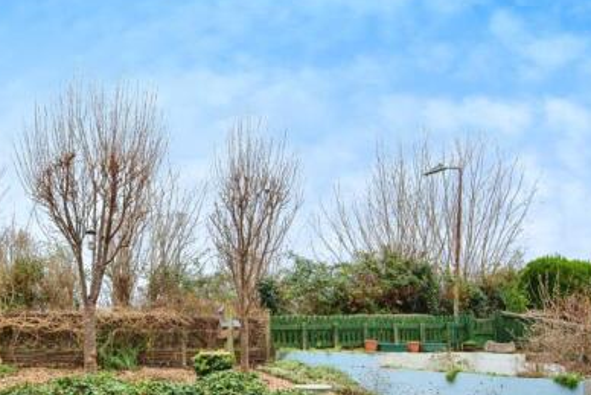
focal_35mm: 27
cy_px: 315
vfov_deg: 45.6
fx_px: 443
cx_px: 181
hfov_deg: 65.0
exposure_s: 1/10
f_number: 8
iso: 200
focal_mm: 16
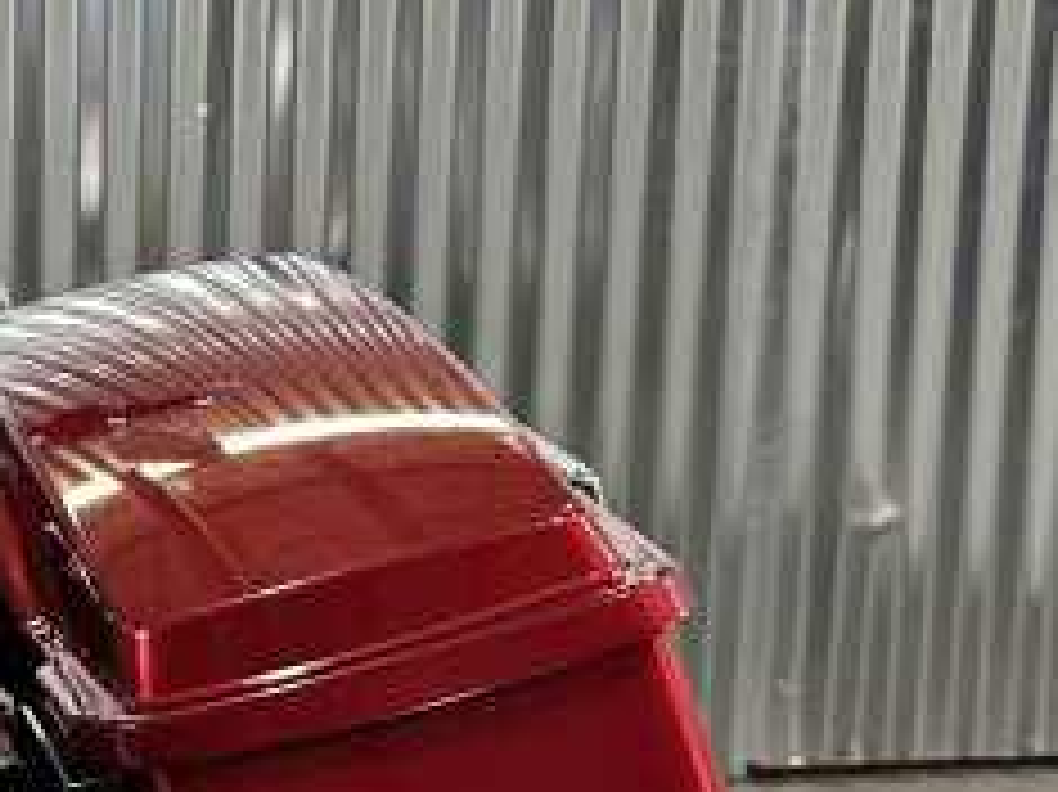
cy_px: 752
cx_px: -488
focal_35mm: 109
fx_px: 3330
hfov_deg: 16.6
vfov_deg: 13.4
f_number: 1.78
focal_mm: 6.86
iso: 160
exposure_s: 1/60
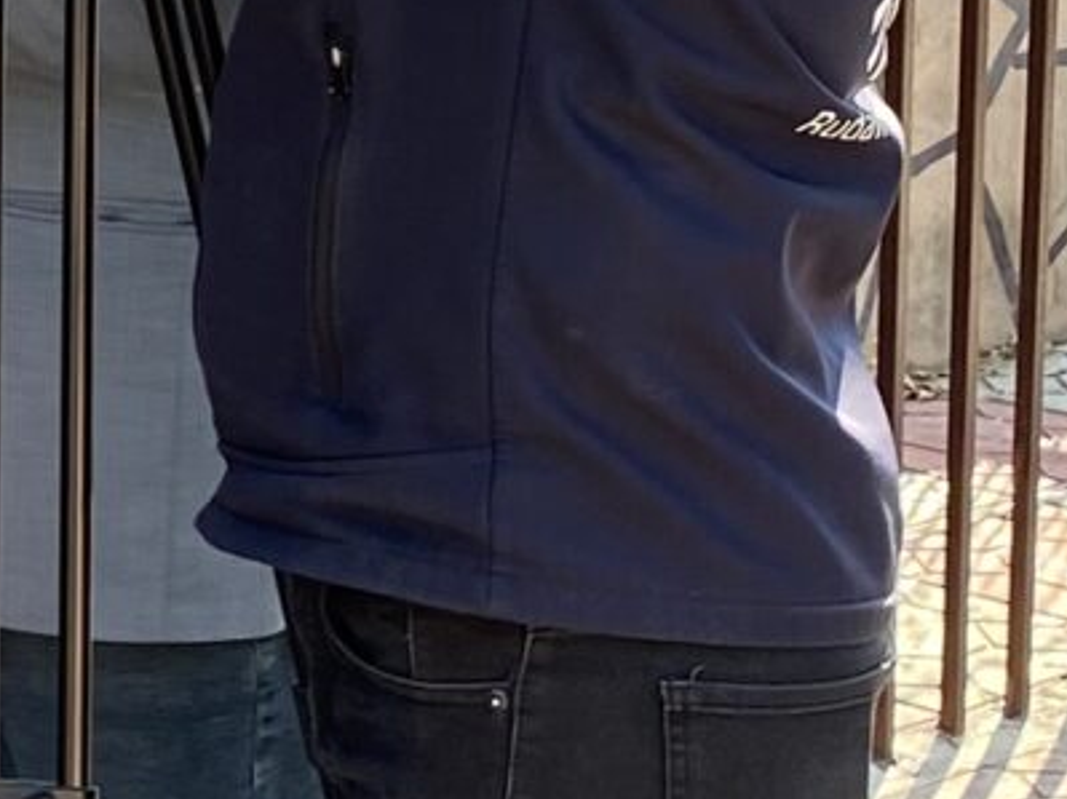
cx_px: -1070
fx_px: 5146
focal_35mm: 167
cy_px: -118
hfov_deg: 10.8
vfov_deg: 8.8
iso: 32
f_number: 1.8
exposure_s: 1/171
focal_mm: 4.25
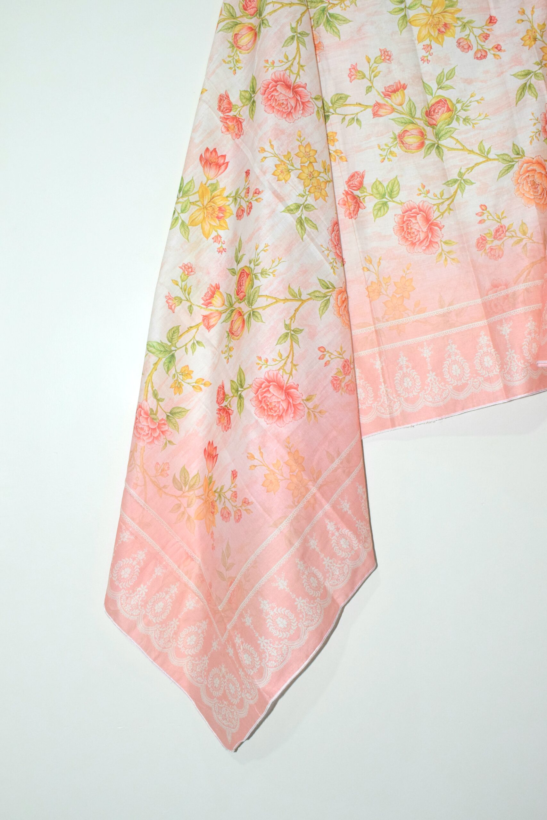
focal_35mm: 39
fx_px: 889
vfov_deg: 49.6
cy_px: 410
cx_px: 274
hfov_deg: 34.2
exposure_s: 1/125
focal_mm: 26
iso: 3200
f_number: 9
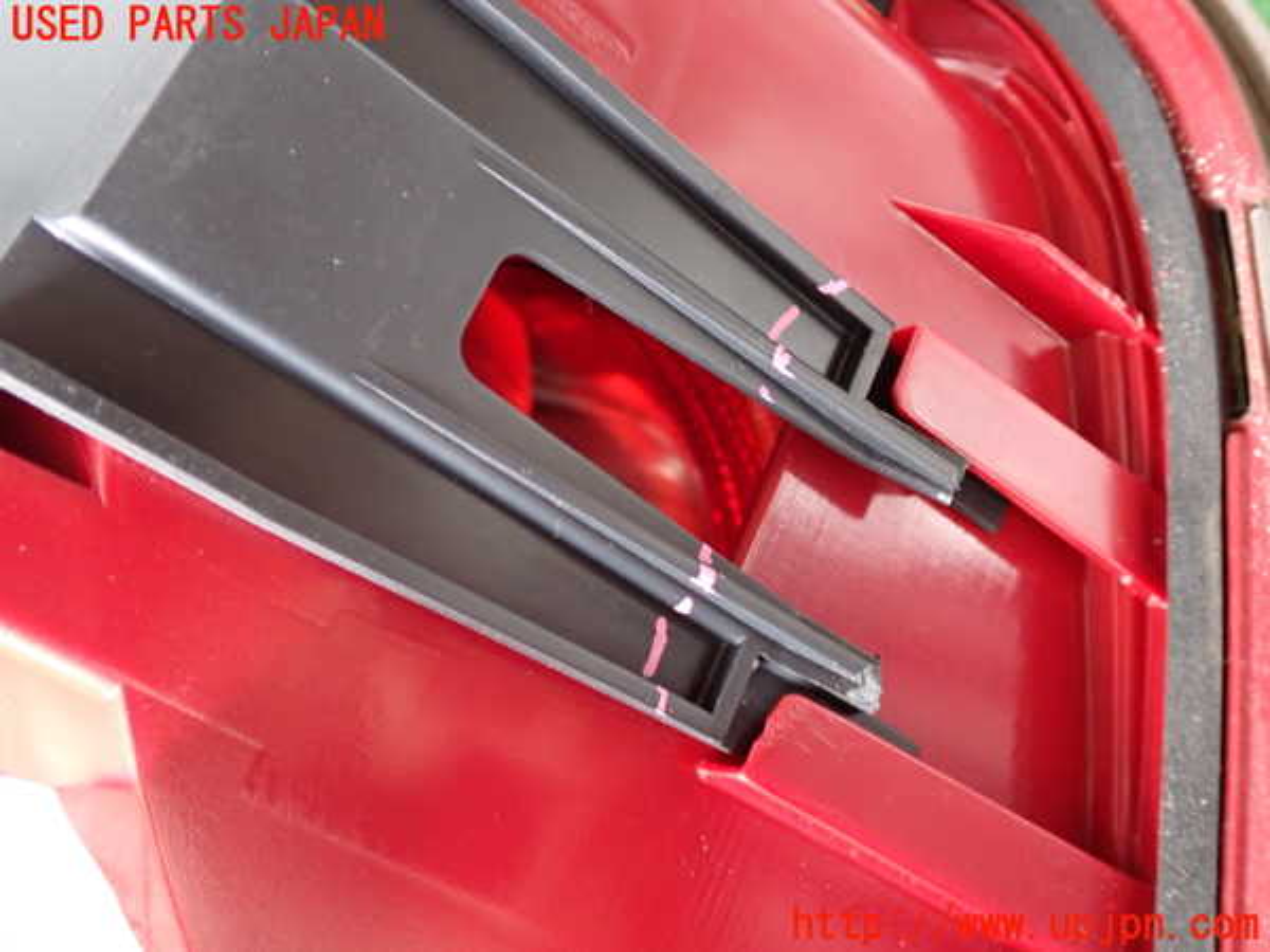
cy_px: 476
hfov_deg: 51.4
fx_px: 1321
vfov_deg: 39.7
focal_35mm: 36
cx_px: 635
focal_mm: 6.37
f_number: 2.5
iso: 500
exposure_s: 1/40
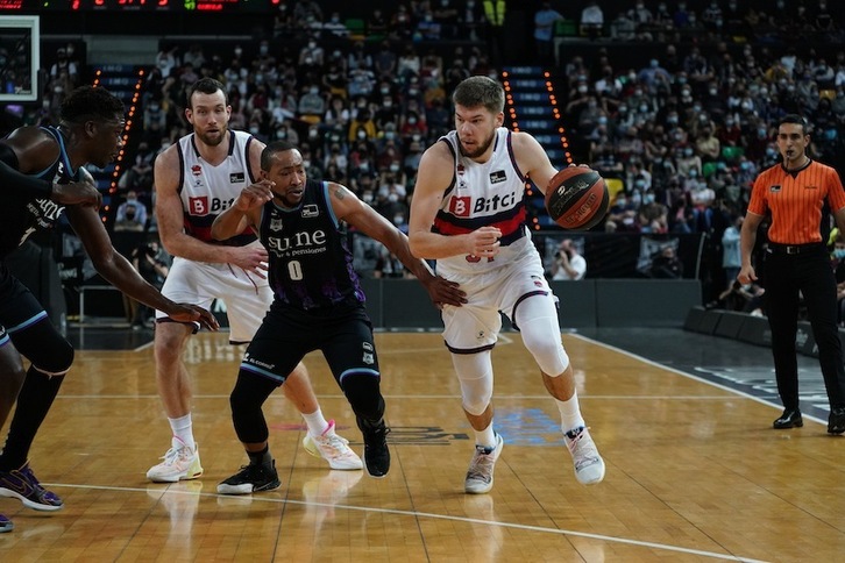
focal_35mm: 100
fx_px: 2347
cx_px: 422
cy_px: 282
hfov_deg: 20.4
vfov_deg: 13.7
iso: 4000
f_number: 4.5
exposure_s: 1/640
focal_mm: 100
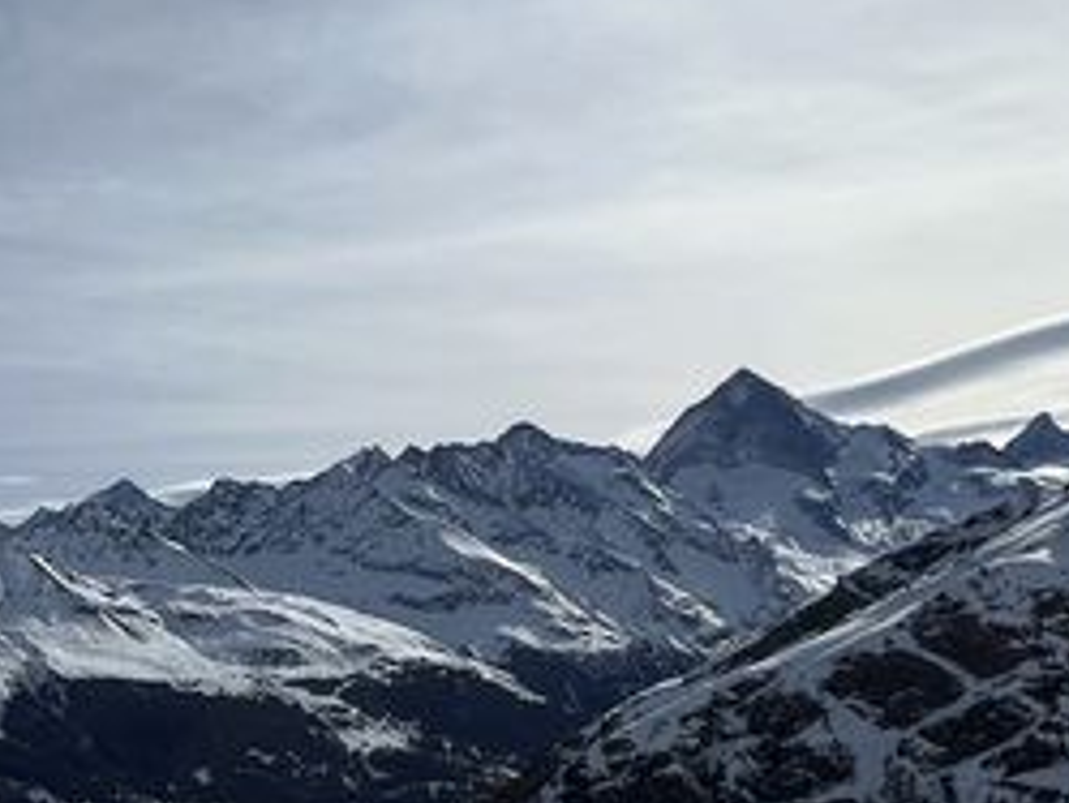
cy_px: 1127
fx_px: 1452
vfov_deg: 25.2
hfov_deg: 34.9
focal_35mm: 47
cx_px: -99
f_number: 1.8
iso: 32
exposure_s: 1/5236
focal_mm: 1.57
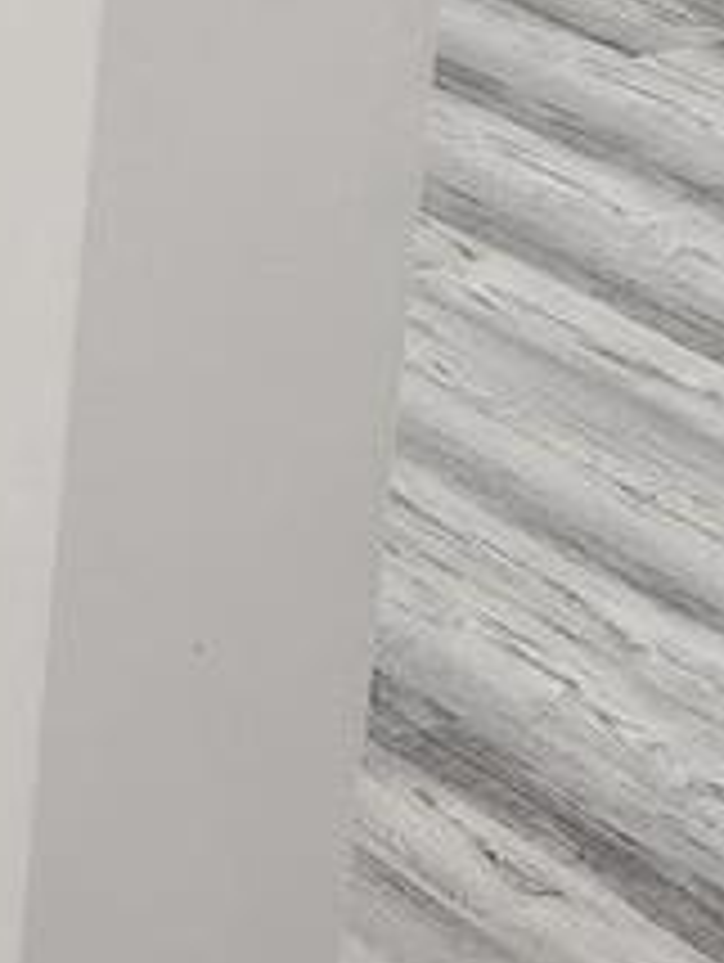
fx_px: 4592
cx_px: -279
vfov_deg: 11.8
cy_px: -45
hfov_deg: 8.8
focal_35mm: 165
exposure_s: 1/120
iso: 100
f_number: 1.8
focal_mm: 5.4
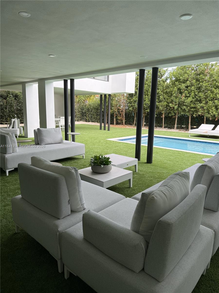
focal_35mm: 24
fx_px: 202
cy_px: 146
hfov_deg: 56.8
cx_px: 110
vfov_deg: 71.6
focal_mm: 6.76
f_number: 1.78
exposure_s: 1/689
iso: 100
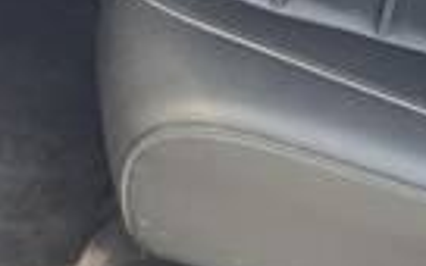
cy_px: -366
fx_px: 1335
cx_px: 417
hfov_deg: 17.7
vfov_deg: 10.0
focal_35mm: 115
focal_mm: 6.3
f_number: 1.7
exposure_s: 1/182
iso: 64
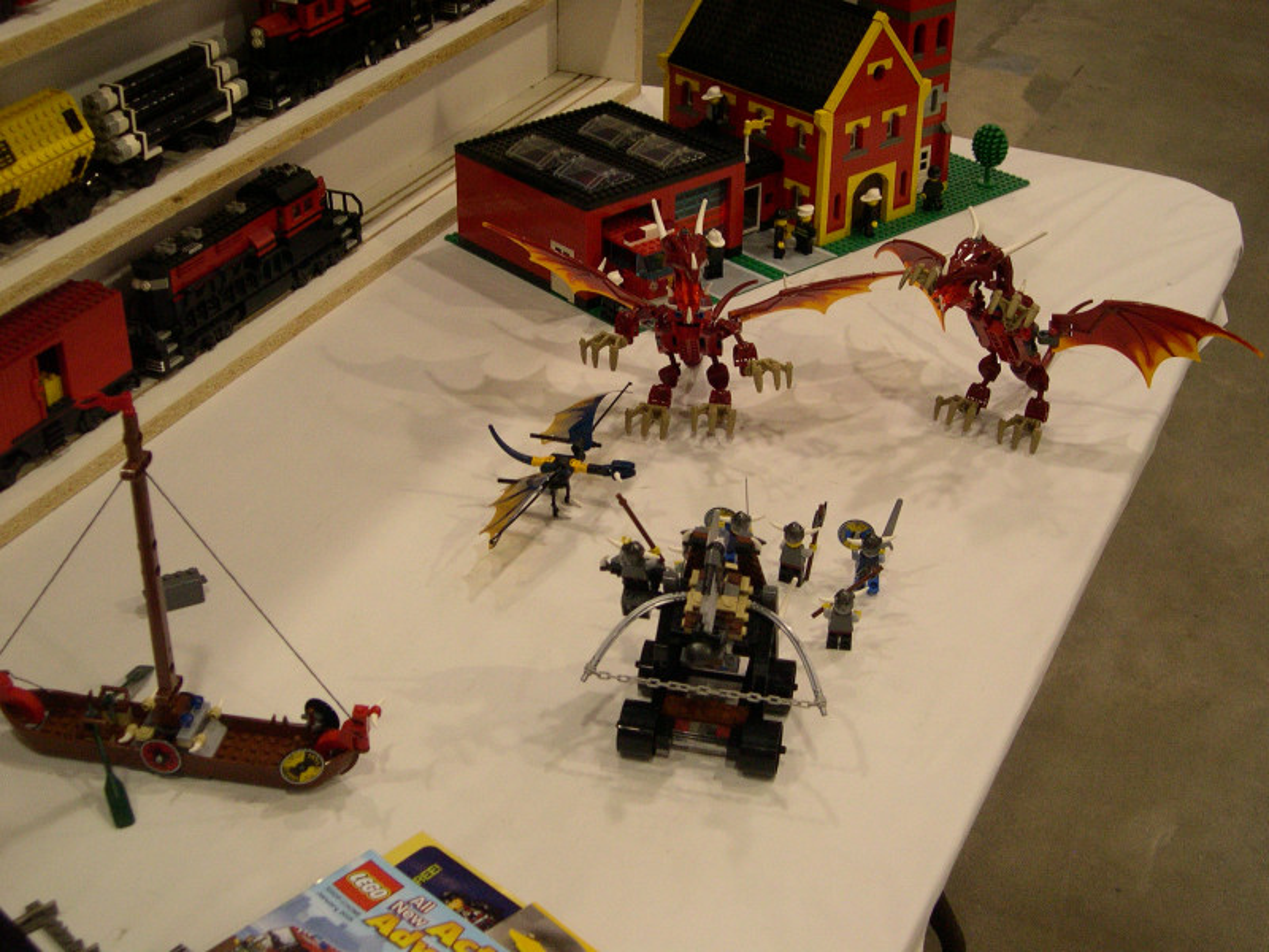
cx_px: 634
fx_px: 1723
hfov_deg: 40.4
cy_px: 476
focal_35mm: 47
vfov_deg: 30.9
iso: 400
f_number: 3.1
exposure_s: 1/47.5
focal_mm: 10.1
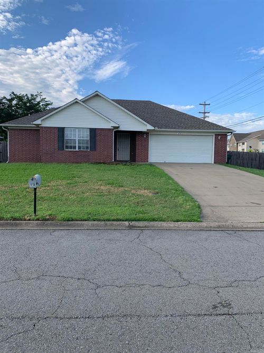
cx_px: 132
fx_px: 264
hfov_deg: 53.0
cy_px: 176
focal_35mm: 26
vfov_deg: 67.3
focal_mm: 4.25
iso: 25
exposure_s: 1/954
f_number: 1.8
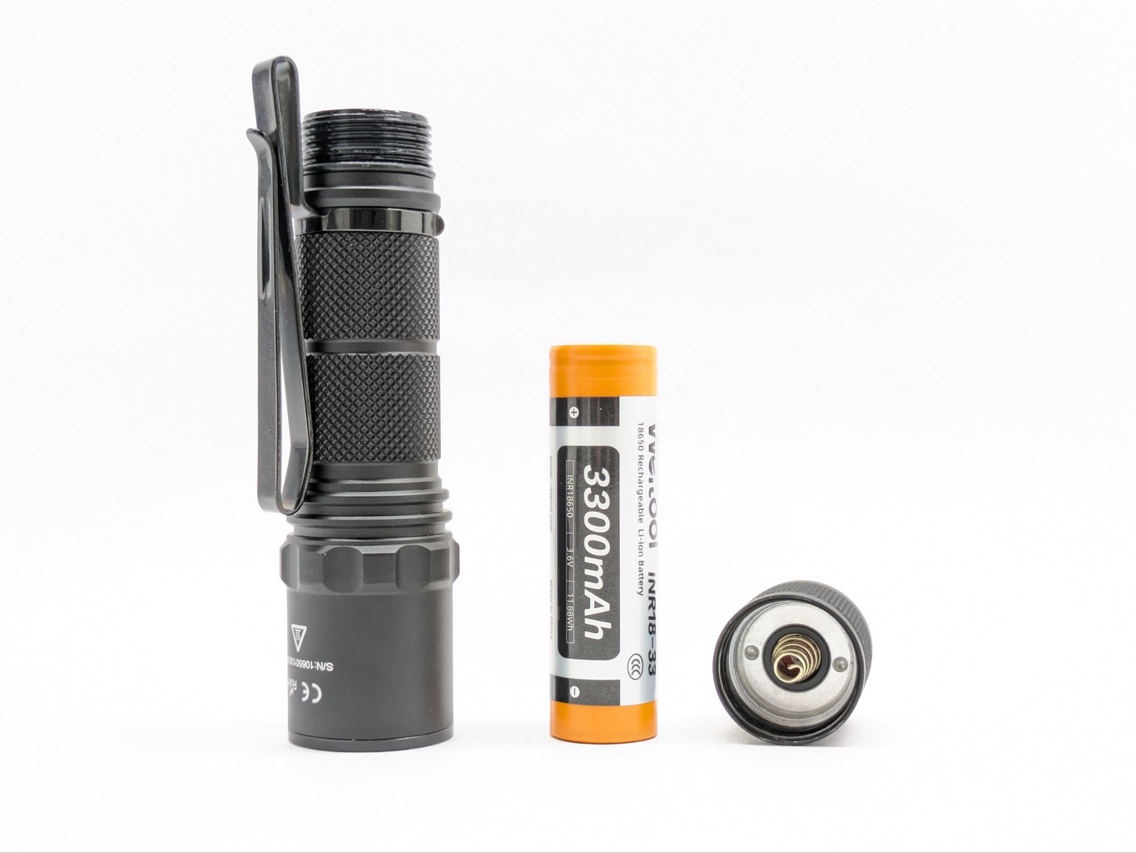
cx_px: 568
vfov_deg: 28.6
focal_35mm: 51
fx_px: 1674
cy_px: 426
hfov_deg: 37.5
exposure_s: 1/120
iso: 275
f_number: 1.89
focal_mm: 5.43
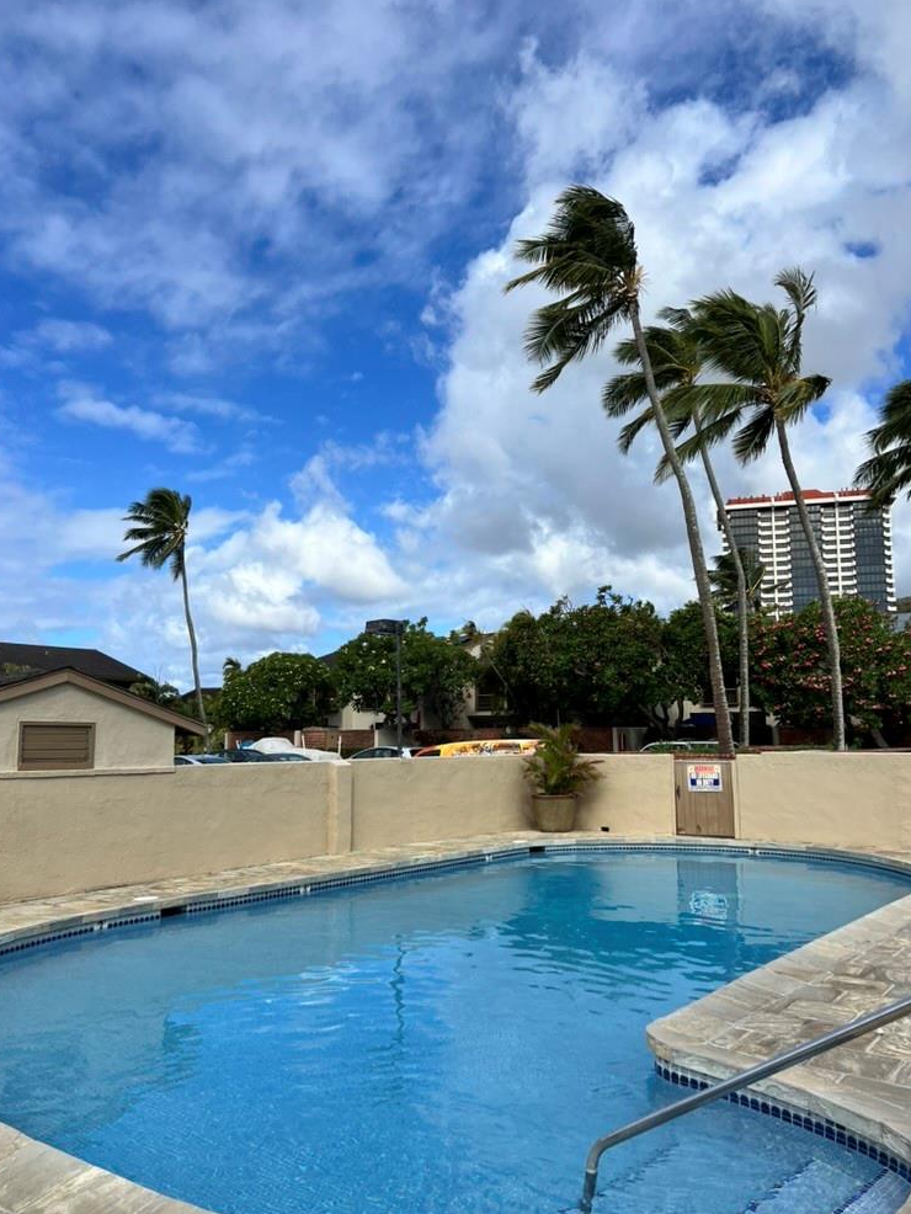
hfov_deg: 51.4
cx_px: 459
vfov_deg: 65.3
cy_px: 625
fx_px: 947
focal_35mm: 27
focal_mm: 5.7
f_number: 1.5
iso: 50
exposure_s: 1/5587
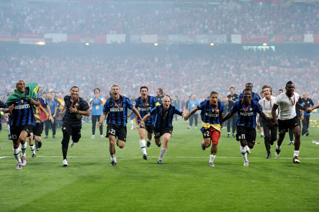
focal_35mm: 102
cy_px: 106
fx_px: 903
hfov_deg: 20.0
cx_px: 160
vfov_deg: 13.4
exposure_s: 1/1250
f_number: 2.8
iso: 2000
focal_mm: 102
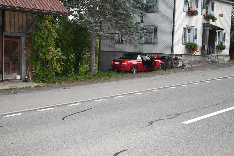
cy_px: 78
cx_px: 117
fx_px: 325
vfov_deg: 27.0
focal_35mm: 50
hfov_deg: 39.6
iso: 800
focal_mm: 50
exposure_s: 1/200
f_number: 6.3
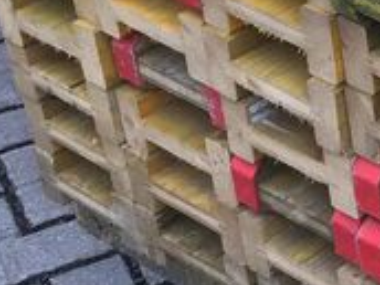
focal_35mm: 144
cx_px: 749
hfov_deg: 12.2
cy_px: -2
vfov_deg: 10.2
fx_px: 1581
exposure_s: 1/100
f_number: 2.4
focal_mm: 3.3
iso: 40
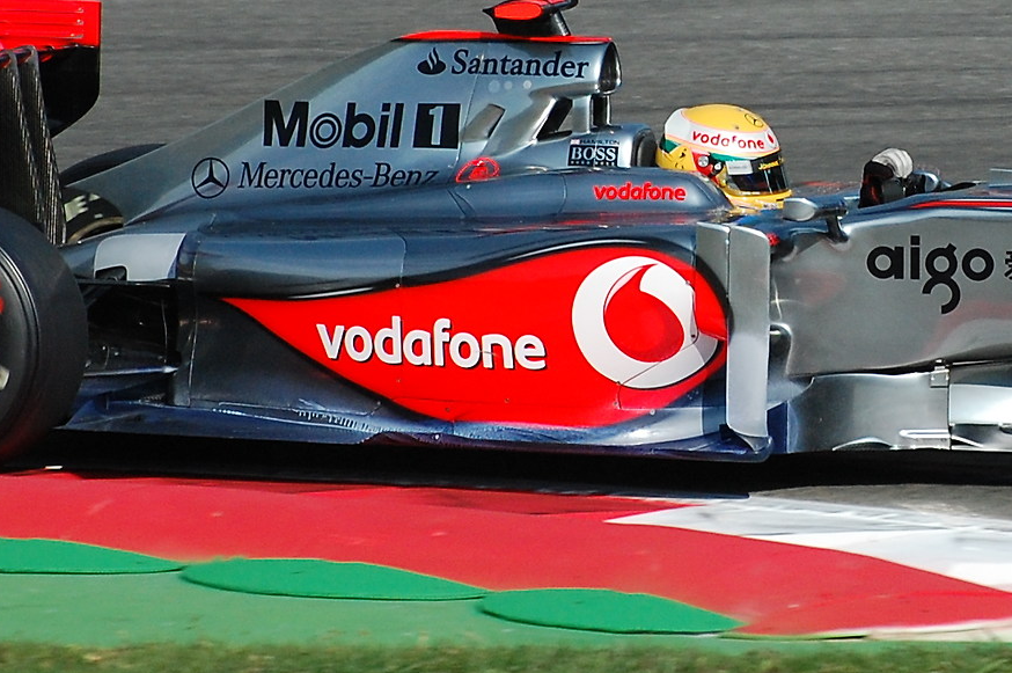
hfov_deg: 2.2
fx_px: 26596
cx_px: 947
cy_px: 182
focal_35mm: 947
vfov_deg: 1.4
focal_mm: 230
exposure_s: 1/500
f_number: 5.6
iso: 640
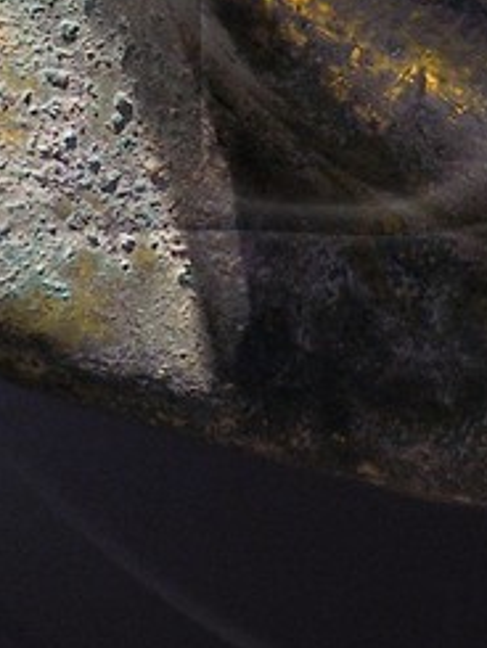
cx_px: 717
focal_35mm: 238
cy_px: -198
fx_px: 4461
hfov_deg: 6.2
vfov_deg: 8.2
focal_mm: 38
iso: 800
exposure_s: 1/3.33
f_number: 10
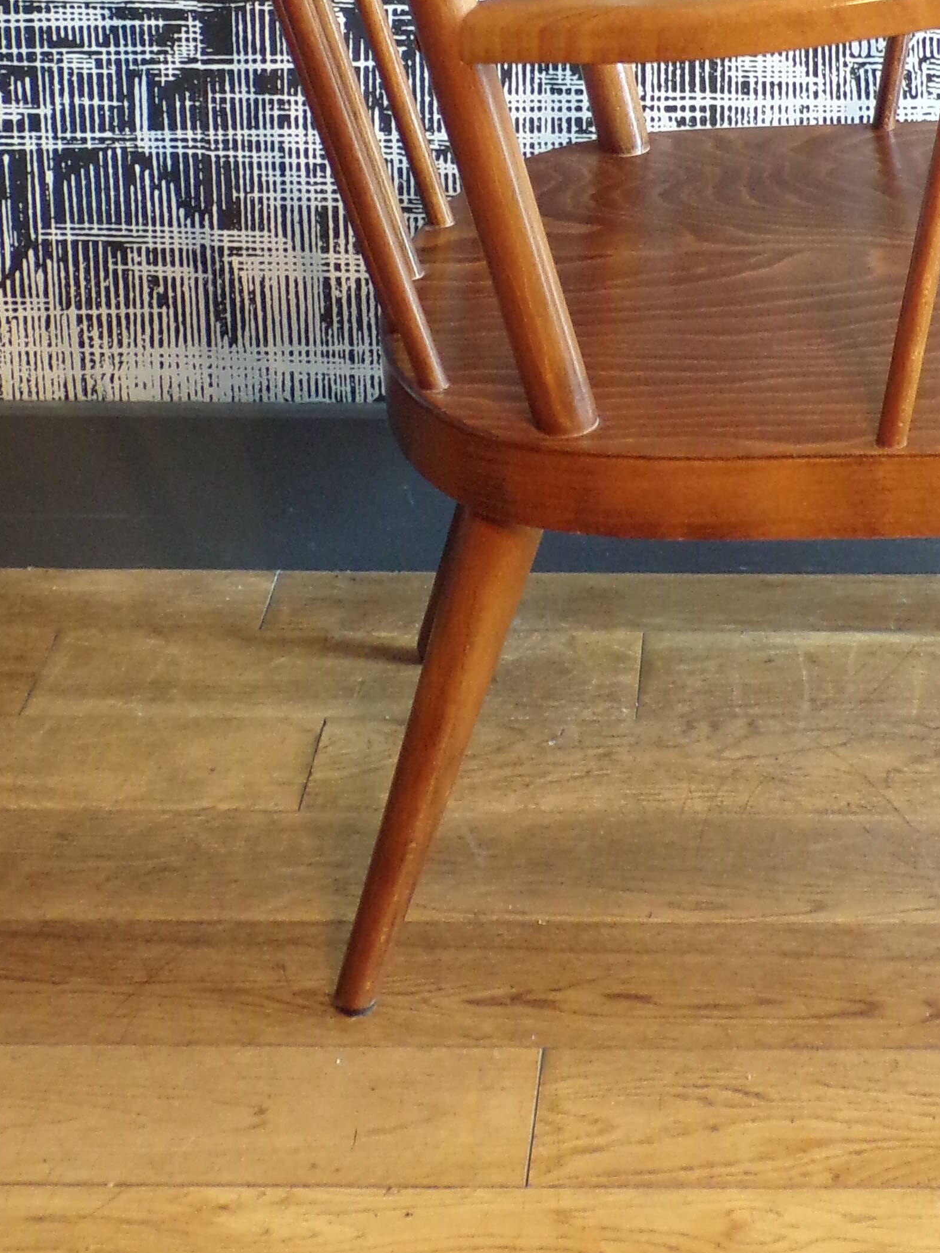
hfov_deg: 18.1
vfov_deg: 23.2
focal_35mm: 81
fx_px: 2932
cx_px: 730
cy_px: 4
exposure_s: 1/17
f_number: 3.3
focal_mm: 6.6
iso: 286
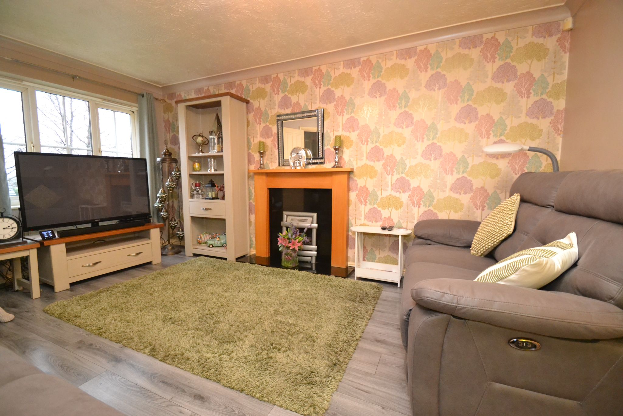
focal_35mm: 15
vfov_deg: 77.3
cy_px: 208
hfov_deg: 100.4
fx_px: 260
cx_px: 312
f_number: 3.5
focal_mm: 10
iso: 3200
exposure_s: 1/60
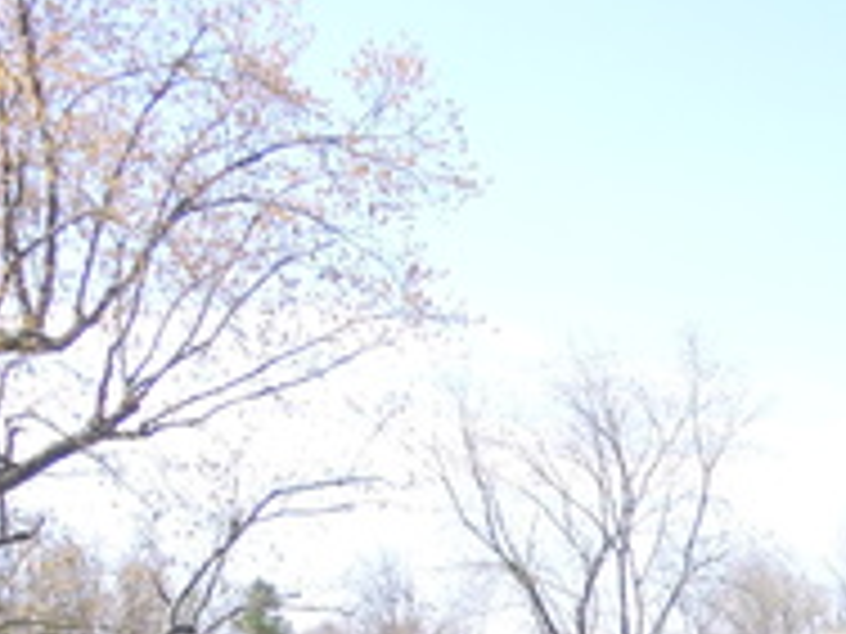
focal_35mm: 67
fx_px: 1637
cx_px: 1168
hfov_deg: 24.4
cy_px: 1050
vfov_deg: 18.4
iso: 100
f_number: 2.8
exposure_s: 1/349
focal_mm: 3.61
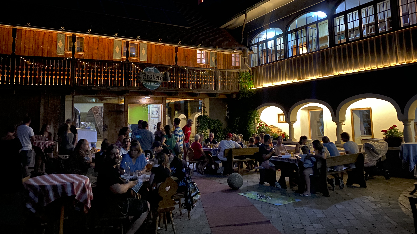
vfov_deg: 39.9
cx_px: 204
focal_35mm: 29
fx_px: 321
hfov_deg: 66.1
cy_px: 87
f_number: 1.8
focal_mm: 4.25
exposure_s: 1/4
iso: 640
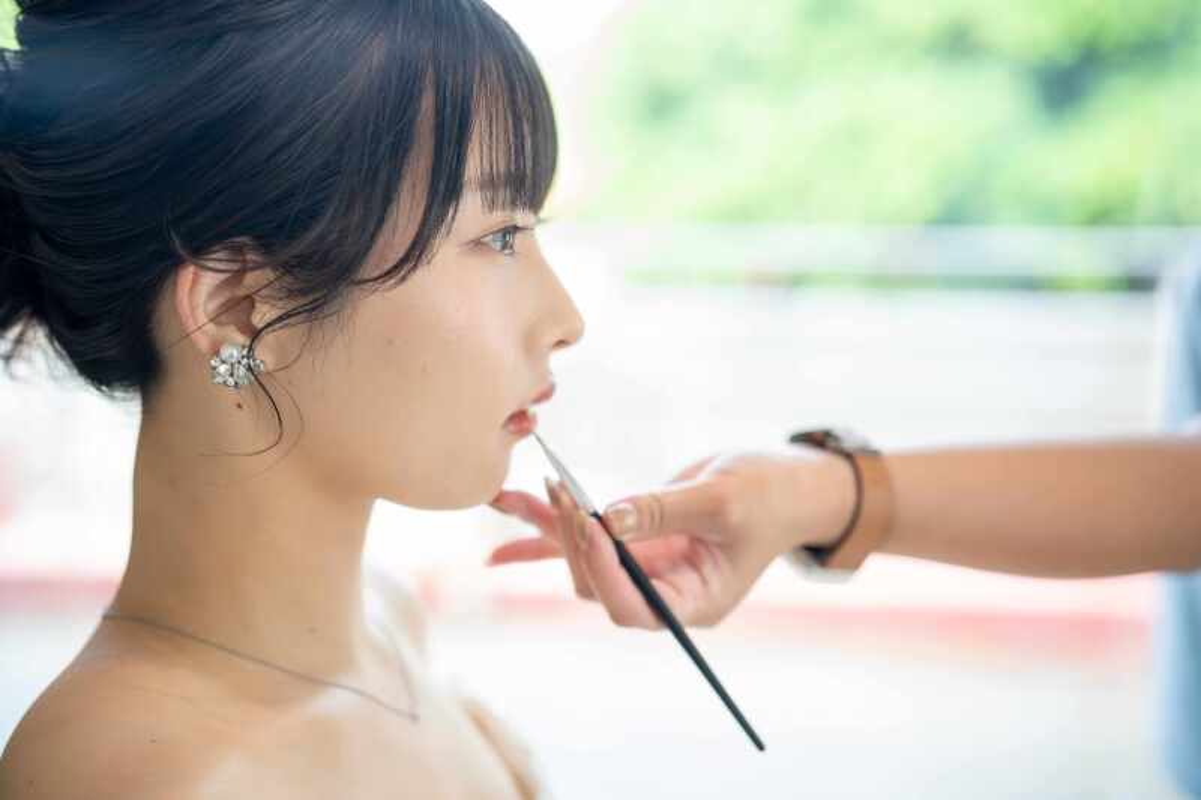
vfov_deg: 27.0
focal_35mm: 50
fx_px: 1668
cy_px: 400
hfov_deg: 39.6
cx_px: 600
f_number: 2.2
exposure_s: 1/200
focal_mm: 50
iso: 400
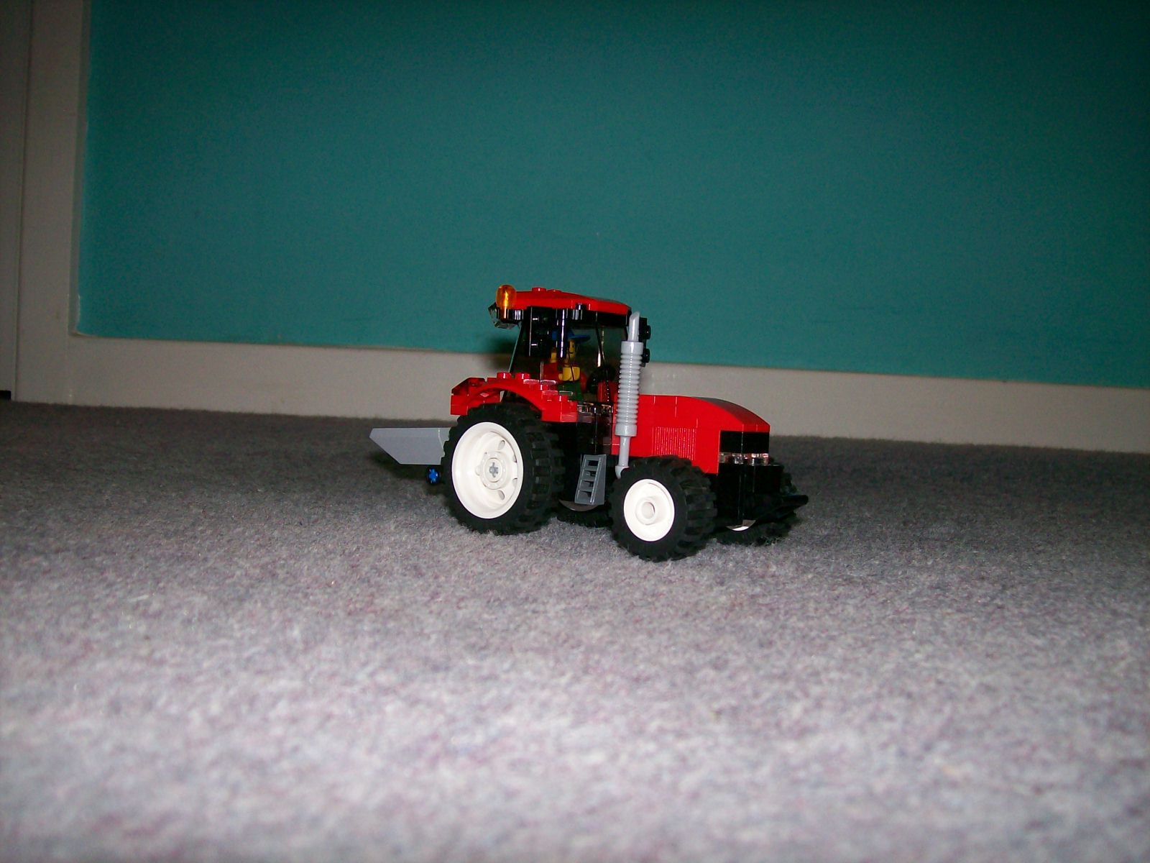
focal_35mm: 36
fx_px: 1196
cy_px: 432
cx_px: 575
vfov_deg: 39.7
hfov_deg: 51.4
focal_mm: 6
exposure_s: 1/64
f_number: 2.7
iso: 80
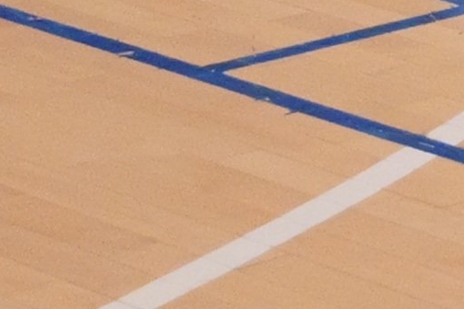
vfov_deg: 4.6
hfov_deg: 6.9
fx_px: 3699
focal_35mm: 287
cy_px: -559
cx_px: 1031
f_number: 2.8
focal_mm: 25
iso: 6400
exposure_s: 1/2000
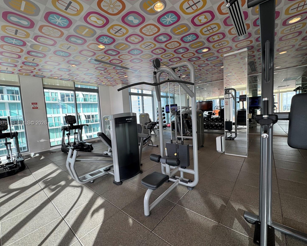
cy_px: 123
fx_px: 136
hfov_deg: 96.8
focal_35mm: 15
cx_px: 150
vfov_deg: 84.0
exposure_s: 1/142
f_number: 2.2
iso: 40
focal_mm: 2.22
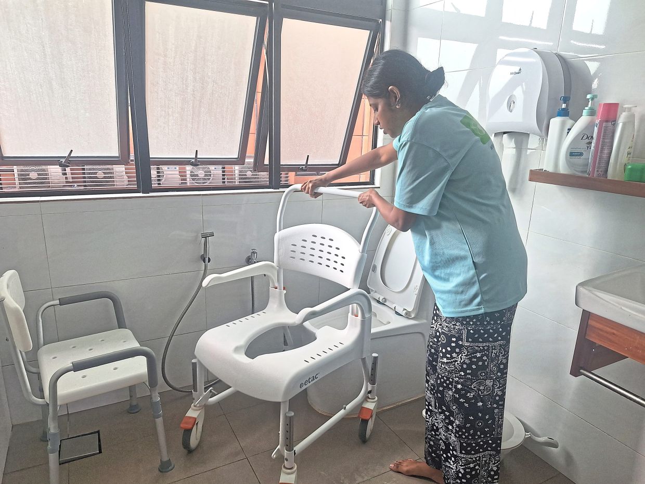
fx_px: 429
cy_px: 242
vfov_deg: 58.9
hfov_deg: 73.9
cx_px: 322
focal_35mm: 23
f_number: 1.8
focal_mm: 5.54
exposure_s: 1/50
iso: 50
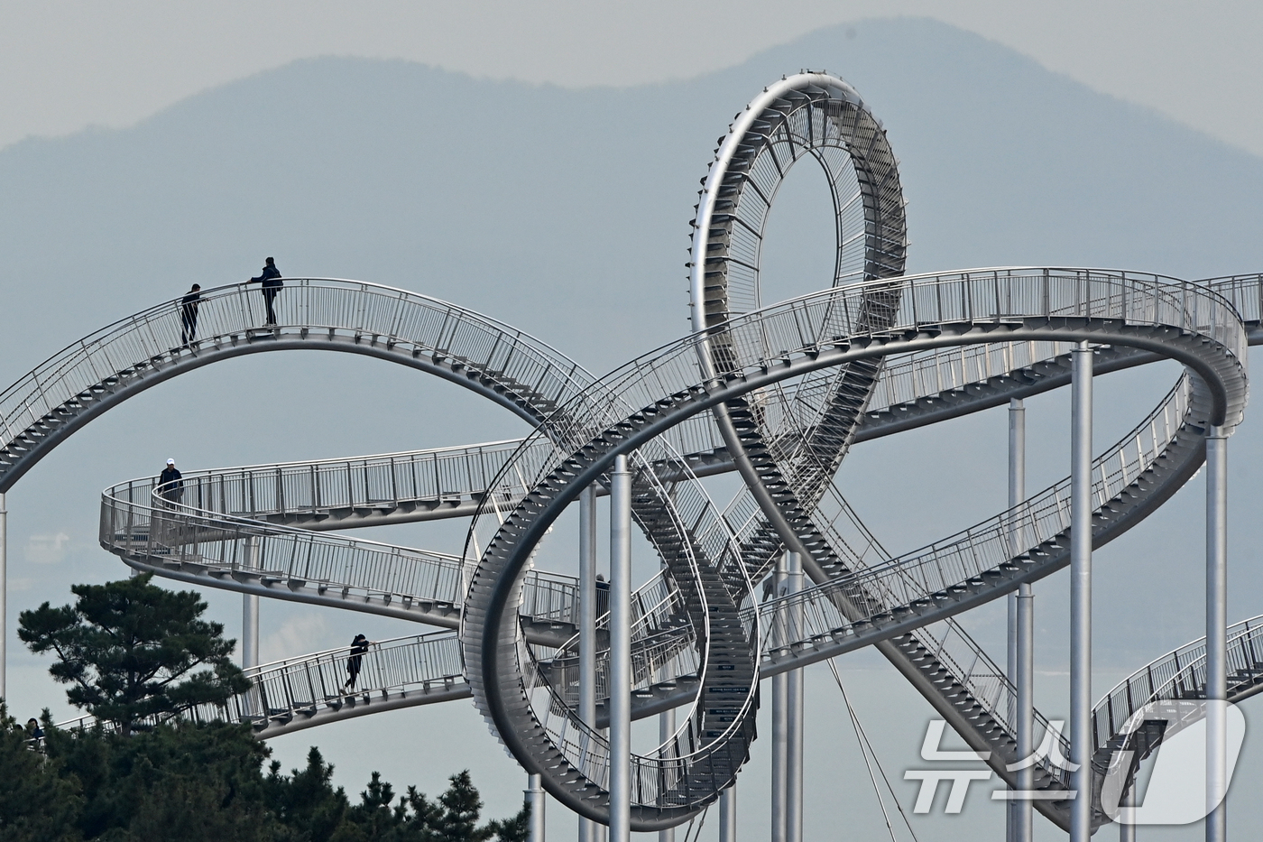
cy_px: 421
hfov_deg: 3.0
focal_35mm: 680
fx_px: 23852
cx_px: 632
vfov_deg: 2.0
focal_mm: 680
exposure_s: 1/500
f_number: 14
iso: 640
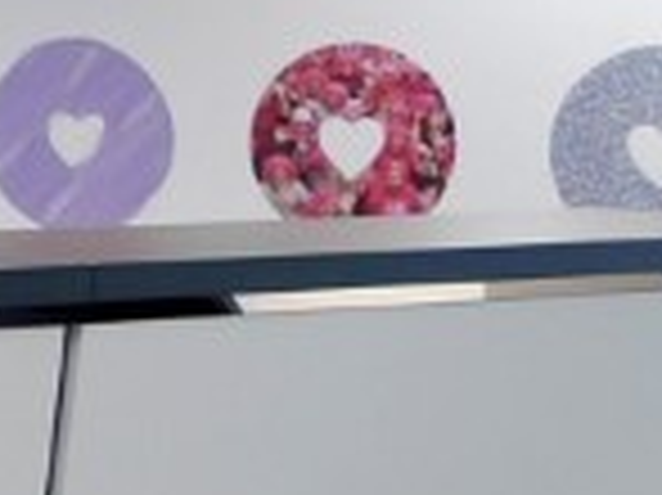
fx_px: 3191
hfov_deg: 10.3
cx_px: -905
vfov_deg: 8.9
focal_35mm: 167
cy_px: 202
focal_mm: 5.1
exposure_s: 1/30
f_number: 2
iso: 80
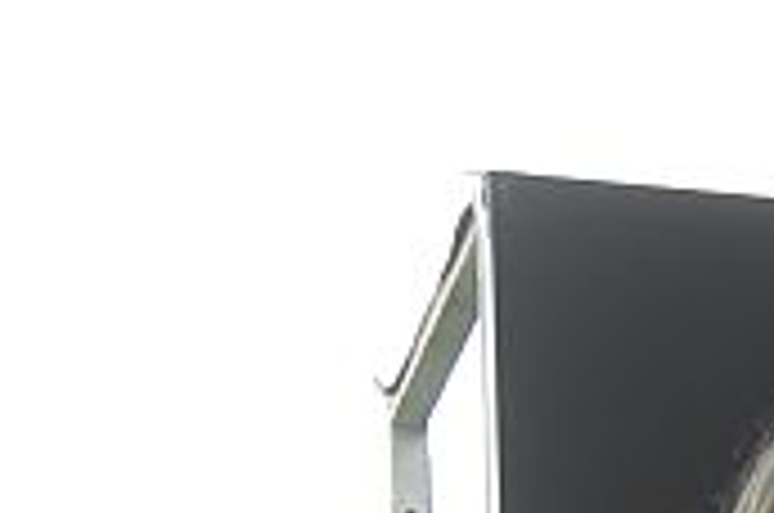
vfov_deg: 6.4
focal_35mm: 206
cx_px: 2210
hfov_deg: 8.6
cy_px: 1091
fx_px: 4420
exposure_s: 1/160
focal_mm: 23
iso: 400
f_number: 4.5
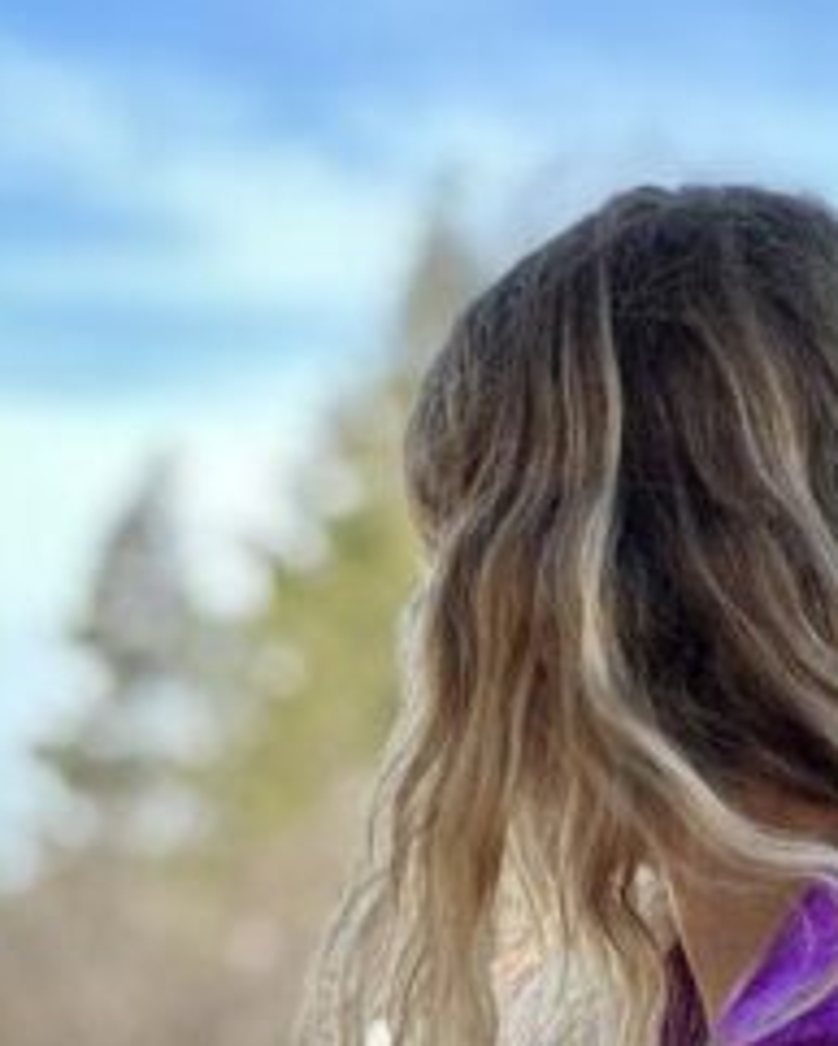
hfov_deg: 7.0
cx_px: 593
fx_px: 6878
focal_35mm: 222
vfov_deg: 8.5
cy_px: 1521
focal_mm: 9
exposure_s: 1/121
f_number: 2.8
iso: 20
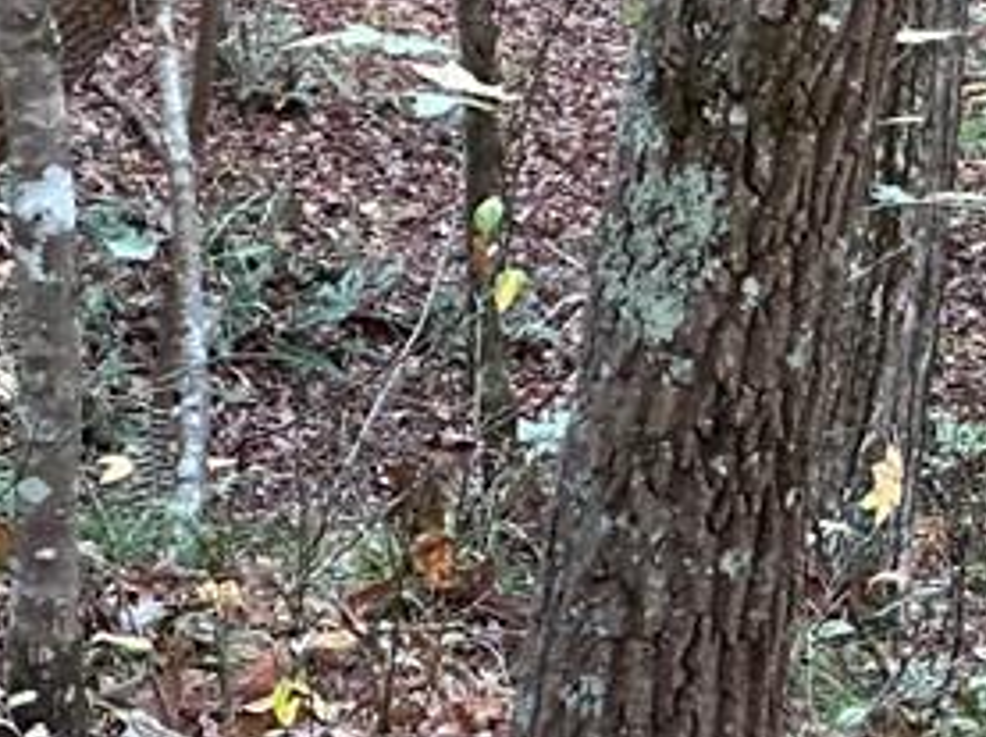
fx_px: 8107
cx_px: 1698
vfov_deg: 5.2
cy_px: -146
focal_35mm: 285
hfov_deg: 6.8
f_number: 2.8
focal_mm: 9
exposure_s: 1/61
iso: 250
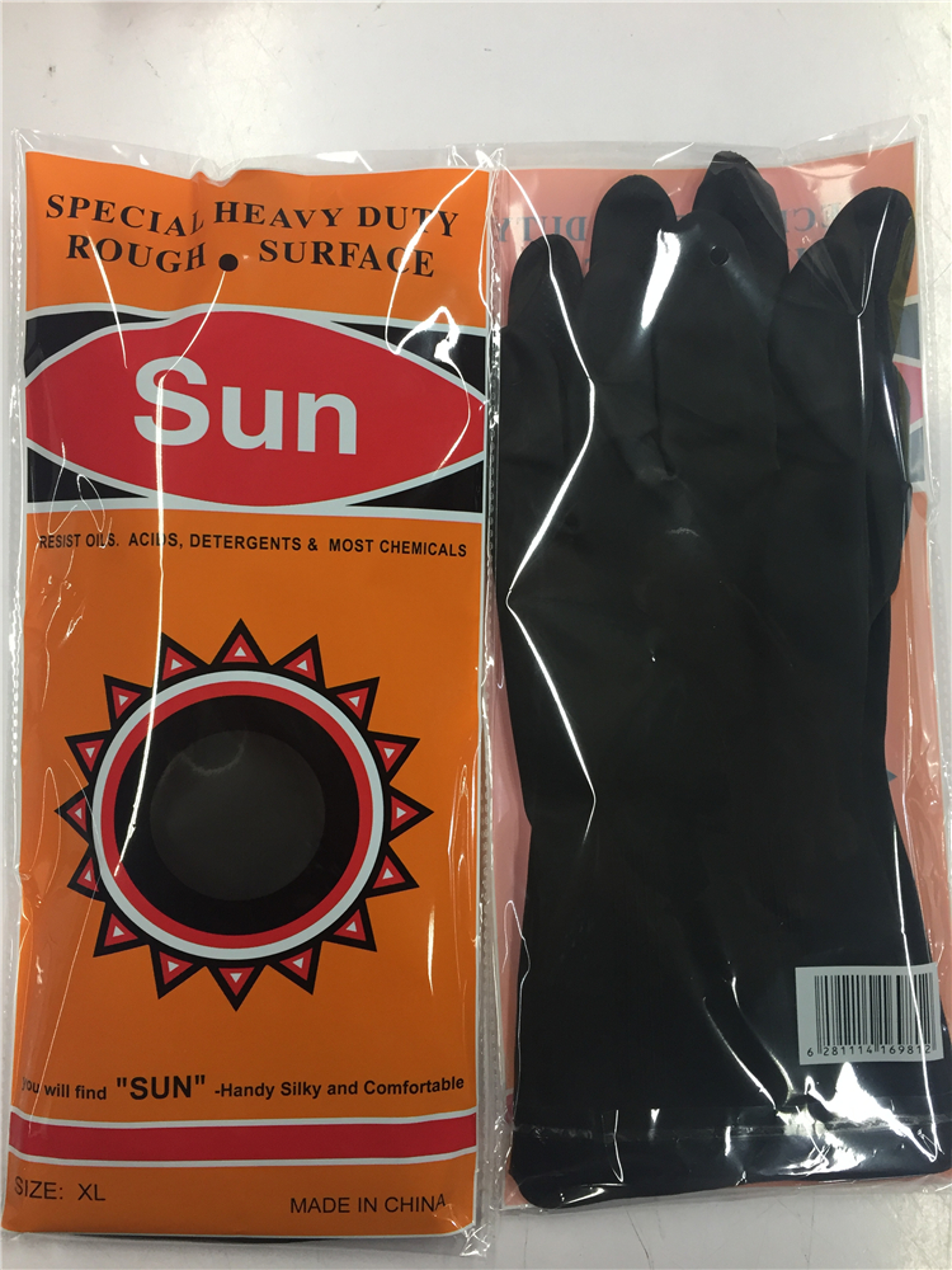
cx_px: 476
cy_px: 635
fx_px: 1063
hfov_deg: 48.2
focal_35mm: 29
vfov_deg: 61.7
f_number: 2.2
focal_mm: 4.15
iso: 50
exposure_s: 1/33
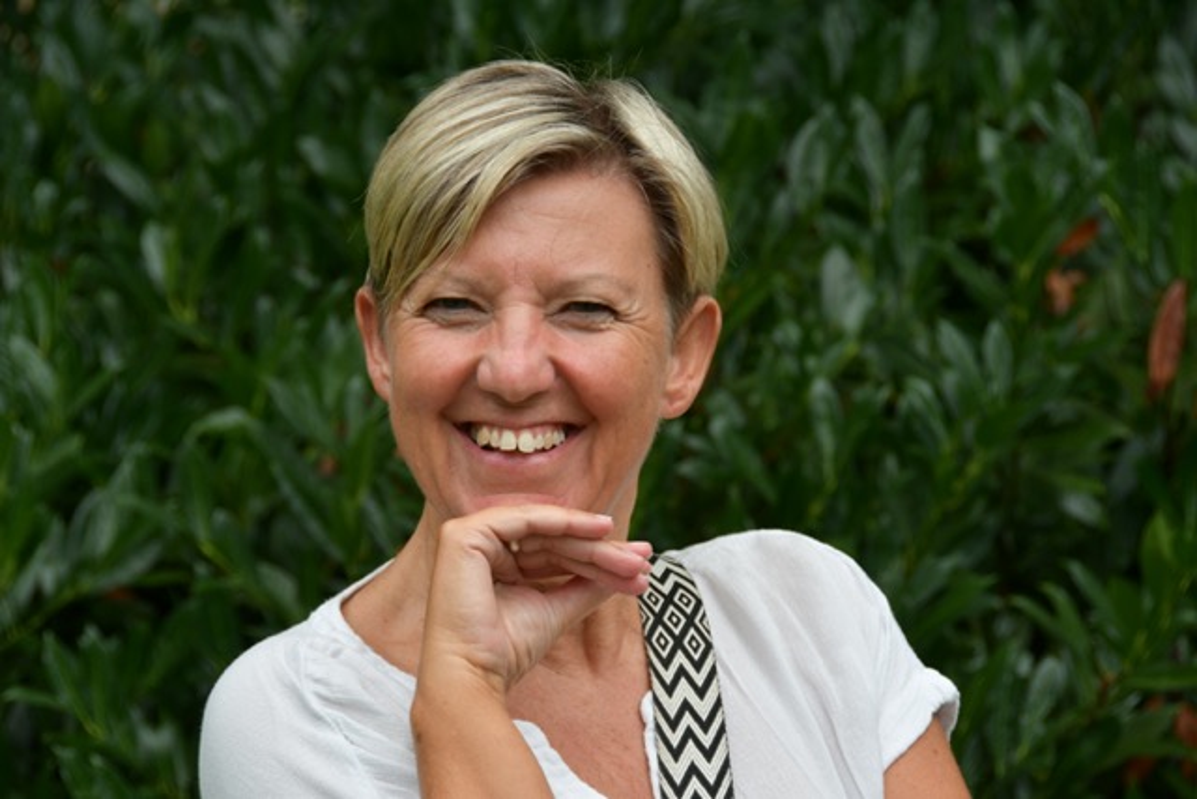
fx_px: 4489
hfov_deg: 15.2
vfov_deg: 10.2
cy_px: 400
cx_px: 598
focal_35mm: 135
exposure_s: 1/250
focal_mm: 90
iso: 200
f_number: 7.1
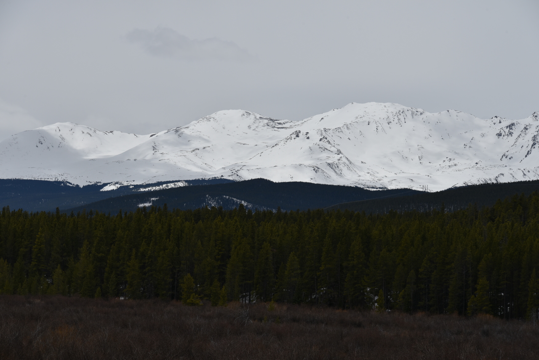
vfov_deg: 8.6
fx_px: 2396
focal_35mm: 160
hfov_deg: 12.8
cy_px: 180
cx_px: 270
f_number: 13
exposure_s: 1/640
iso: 100
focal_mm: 160
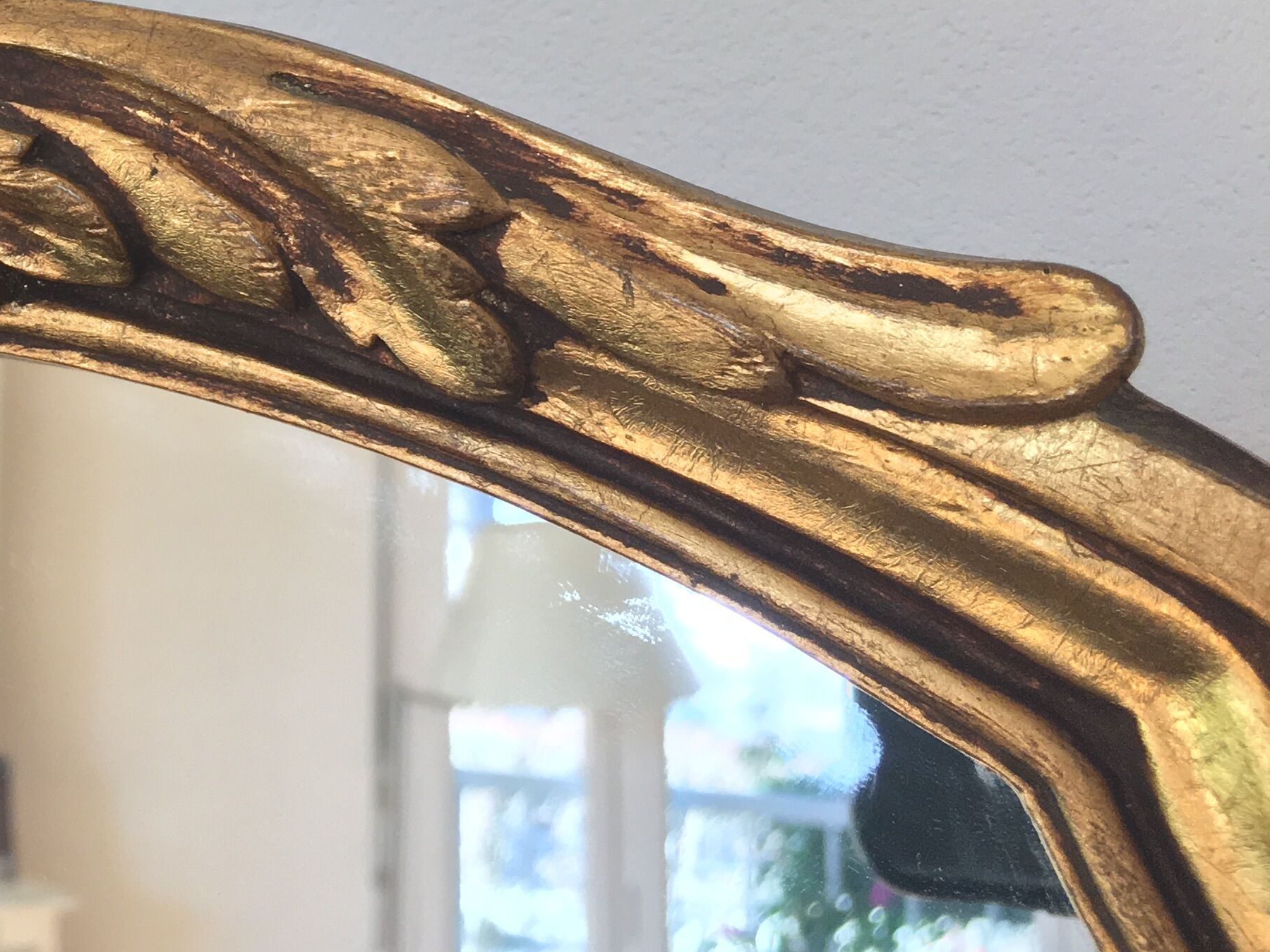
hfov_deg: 27.2
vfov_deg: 21.9
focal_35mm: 65
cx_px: -149
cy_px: 40
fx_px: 2385
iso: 40
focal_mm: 4.15
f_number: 2.2
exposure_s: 1/100
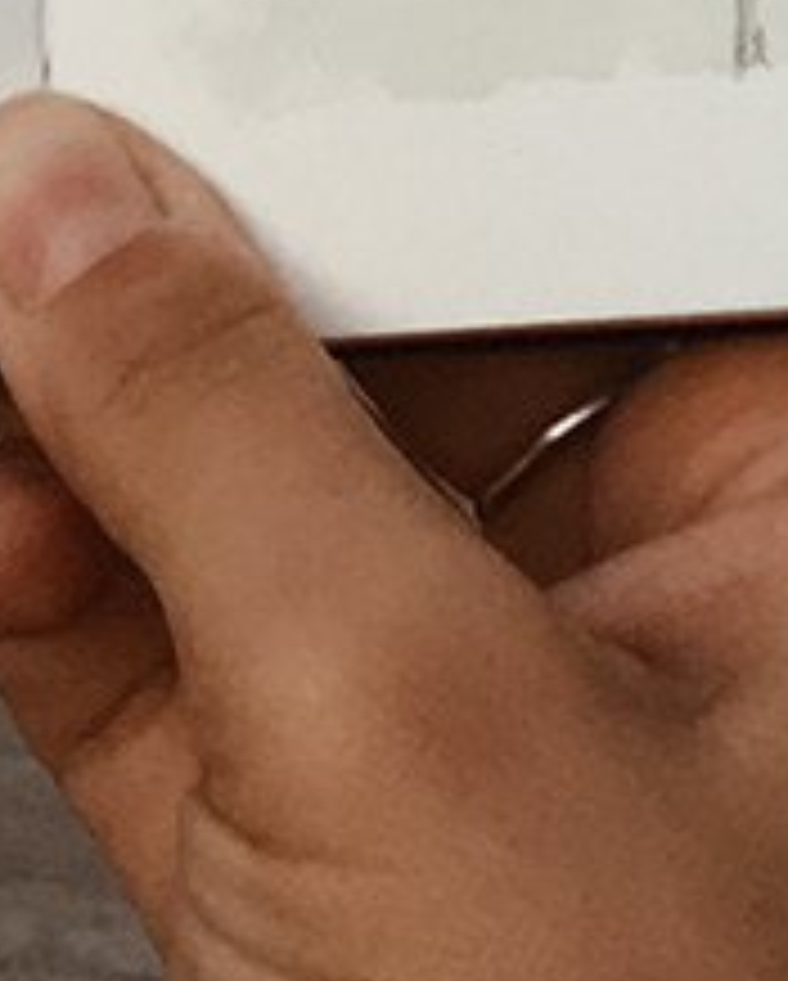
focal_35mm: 242
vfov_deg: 6.9
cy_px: -2351
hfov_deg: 6.4
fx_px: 7040
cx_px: -36
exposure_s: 1/100
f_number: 2.2
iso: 40
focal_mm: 4.15
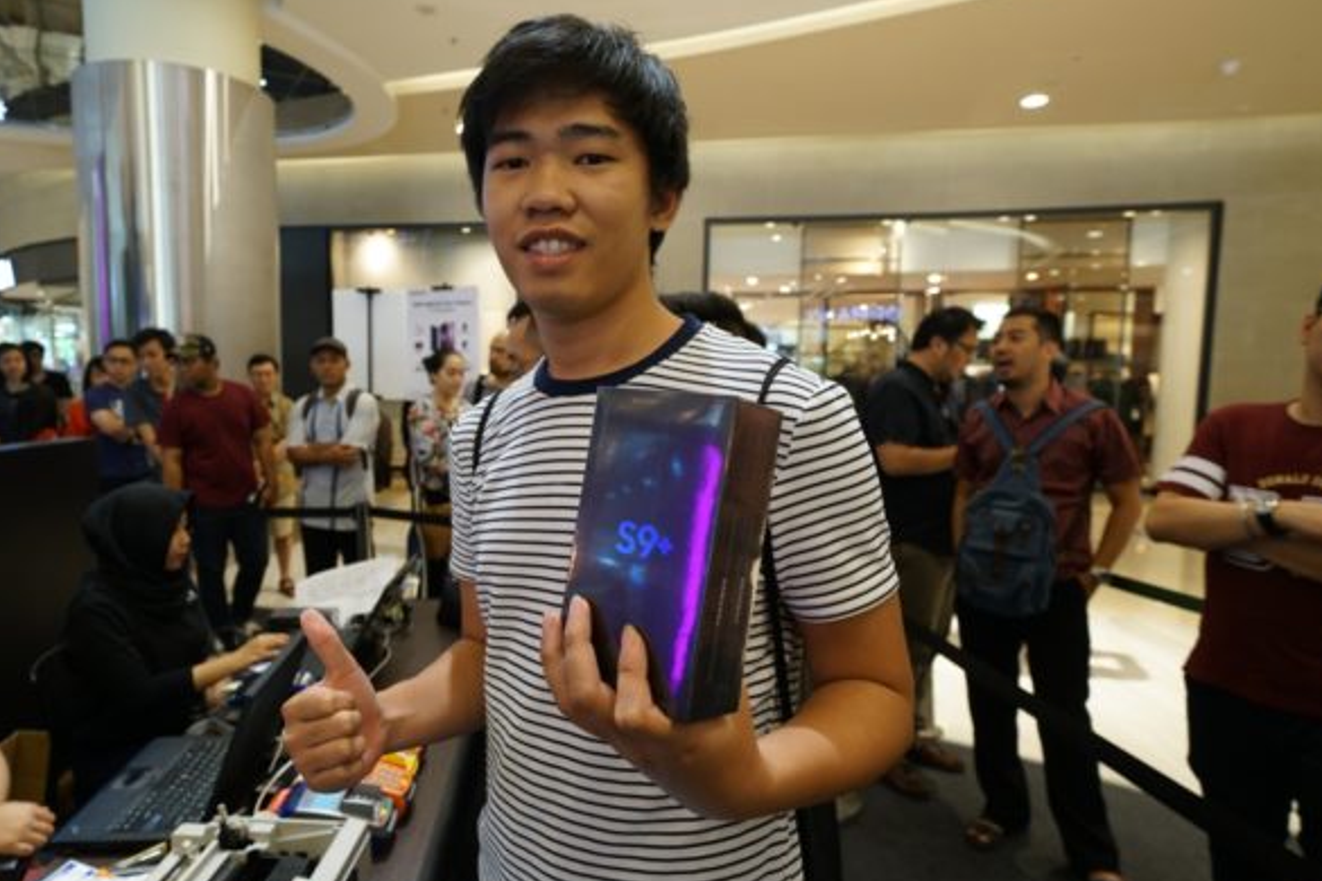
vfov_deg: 59.5
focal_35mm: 21
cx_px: 560
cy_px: 445
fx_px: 771
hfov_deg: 80.7
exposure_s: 1/30
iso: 800
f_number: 4
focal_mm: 16
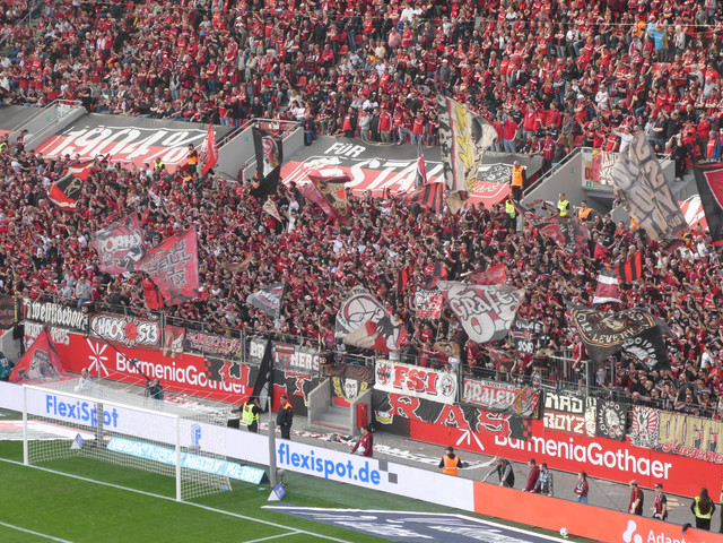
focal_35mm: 135
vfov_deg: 11.0
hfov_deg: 14.6
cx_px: 362
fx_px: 2820
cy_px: 272
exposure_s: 1/80
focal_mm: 24.2
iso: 100
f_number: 5.3
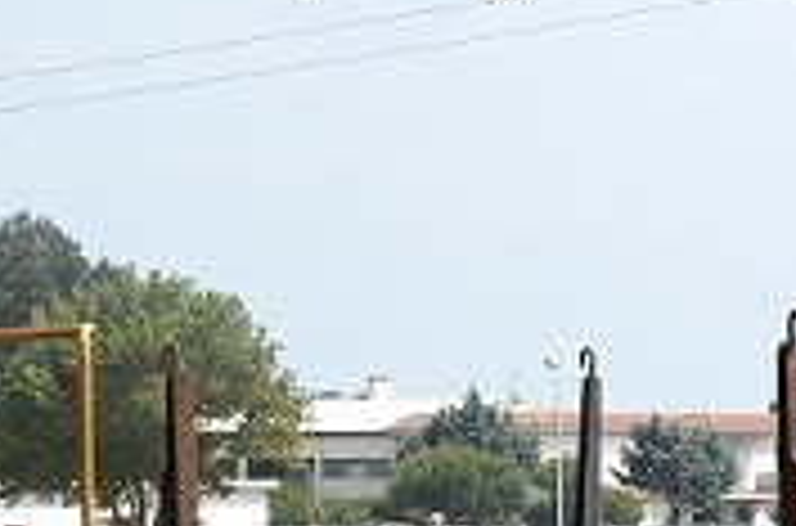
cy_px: 668
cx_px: 1232
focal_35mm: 216
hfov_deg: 9.3
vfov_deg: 6.3
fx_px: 4754
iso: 100
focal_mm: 45
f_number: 6.3
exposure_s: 1/320
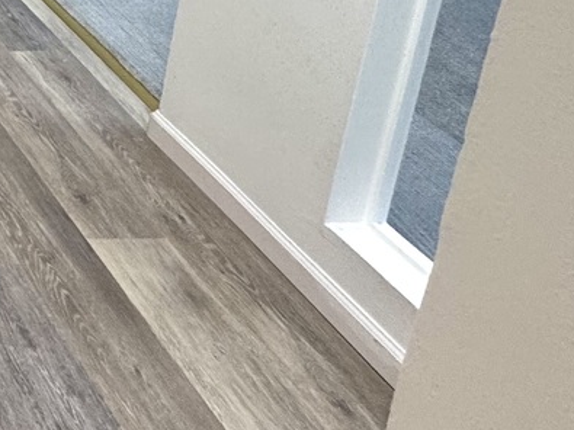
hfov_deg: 22.4
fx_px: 845
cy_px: -320
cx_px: -452
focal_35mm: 51
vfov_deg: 20.9
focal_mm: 2.22
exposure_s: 1/120
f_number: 2.2
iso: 125
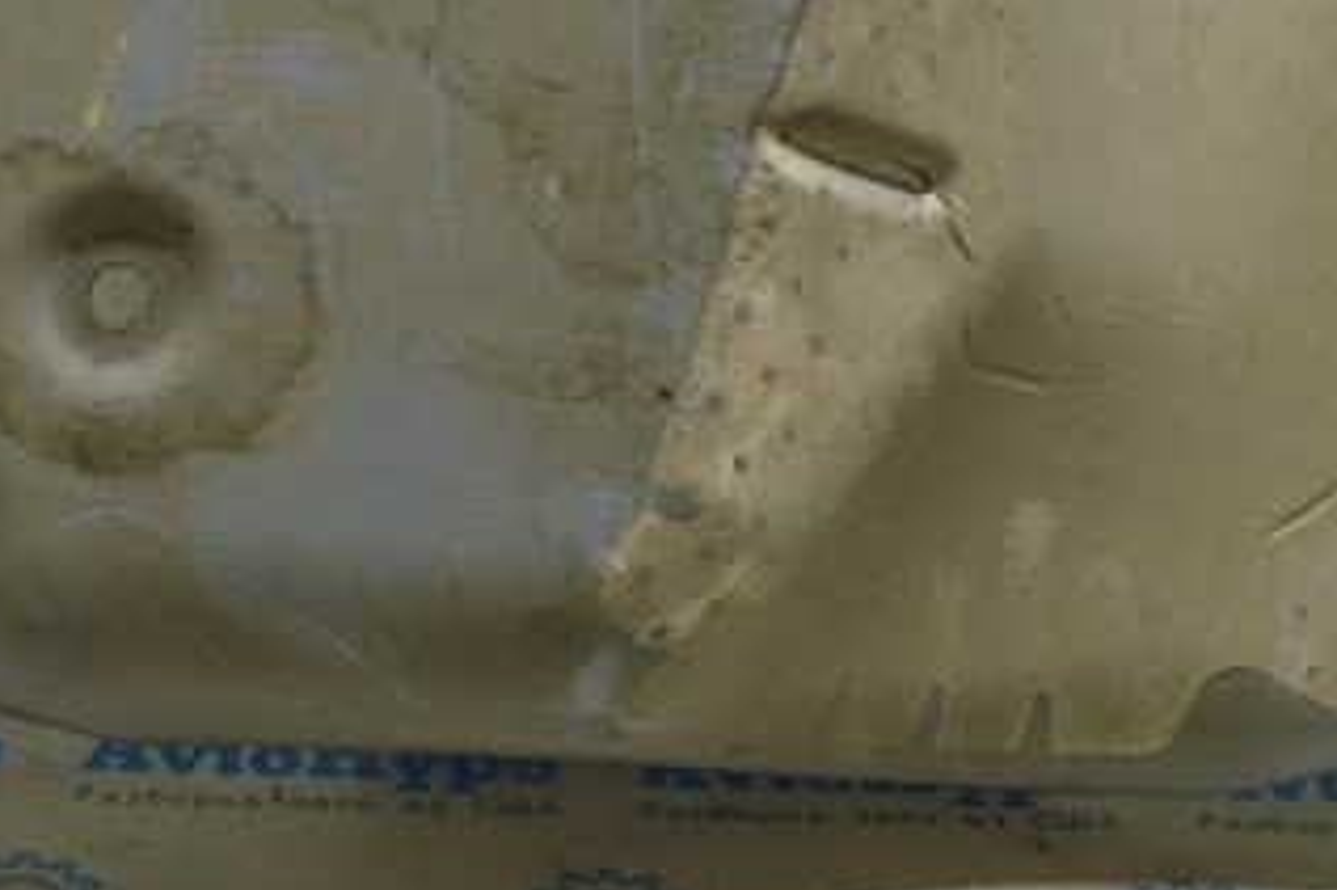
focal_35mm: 102
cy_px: -327
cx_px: 498
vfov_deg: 12.9
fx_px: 3772
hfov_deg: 20.1
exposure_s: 1/25
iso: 400
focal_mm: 21
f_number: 5.6
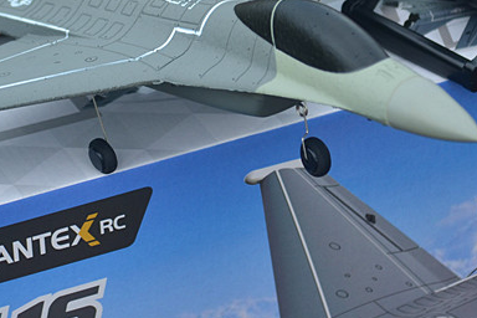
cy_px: 28
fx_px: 3802
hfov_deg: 7.2
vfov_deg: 4.8
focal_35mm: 287
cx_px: 202
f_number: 5.6
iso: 200
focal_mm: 92
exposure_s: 1/400
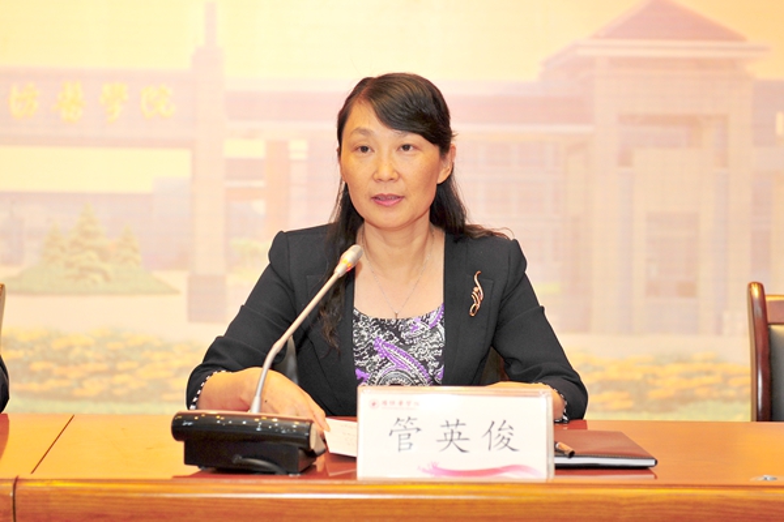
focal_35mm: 70
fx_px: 1524
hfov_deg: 28.8
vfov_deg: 19.5
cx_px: 392
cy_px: 261
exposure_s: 1/125
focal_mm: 70
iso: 800
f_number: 3.5
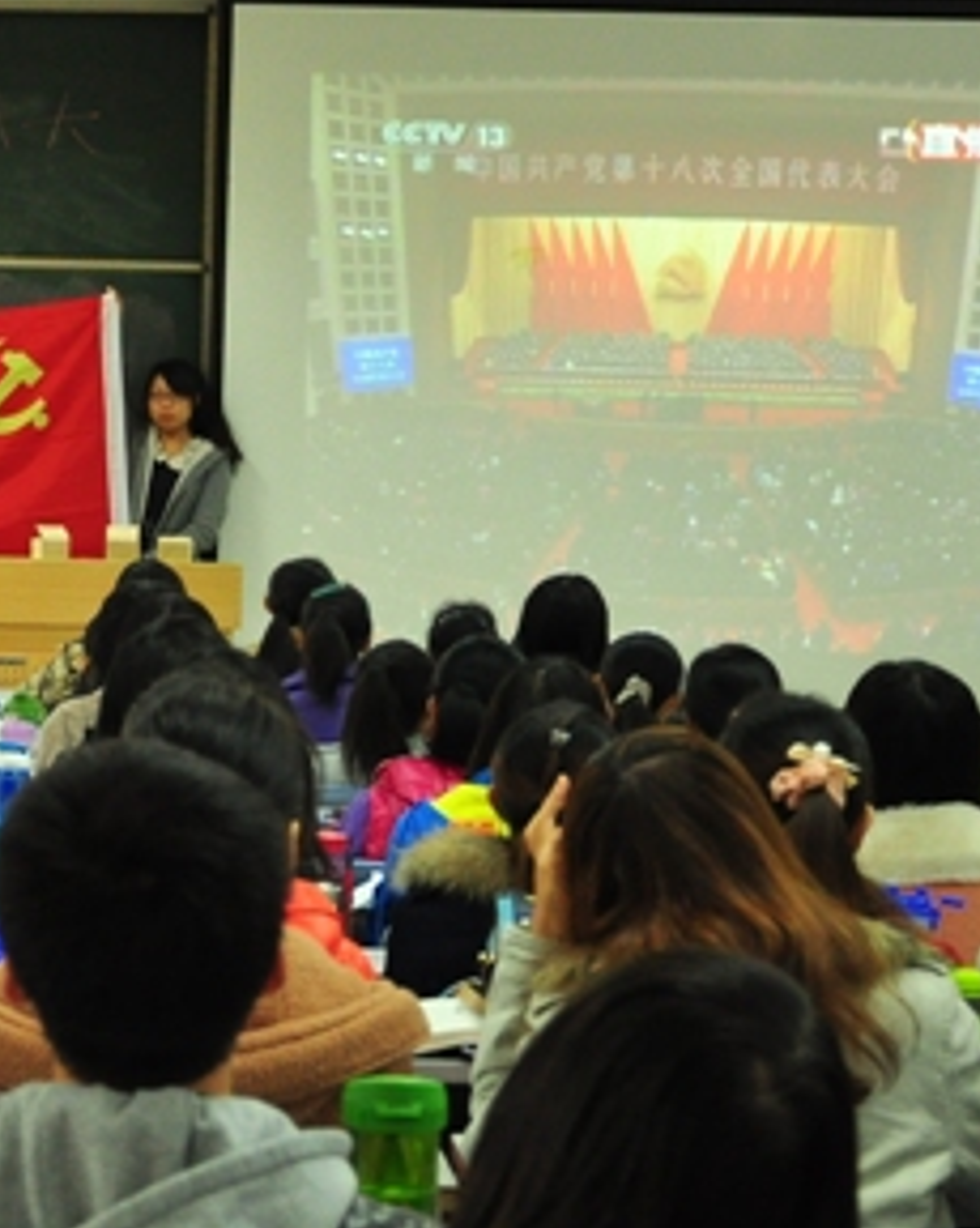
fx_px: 4537
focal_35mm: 125
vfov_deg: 15.4
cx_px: 4
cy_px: 441
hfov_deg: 12.2
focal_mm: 32
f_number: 4.2
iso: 1000
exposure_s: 1/80
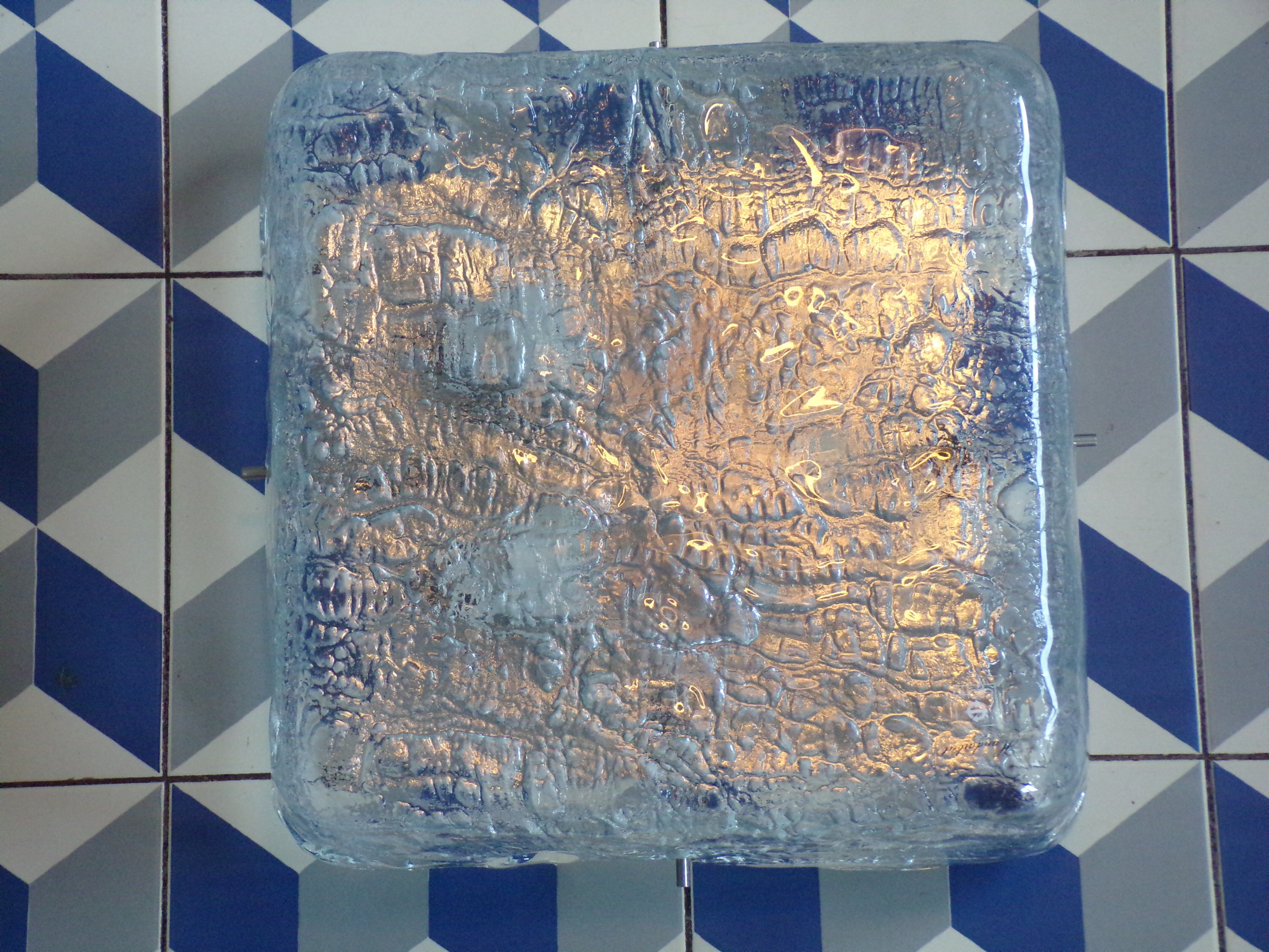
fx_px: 2713
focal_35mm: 74
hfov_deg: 26.3
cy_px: 476
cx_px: 634
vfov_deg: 19.9
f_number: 3.9
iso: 502
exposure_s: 1/50
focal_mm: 13.3
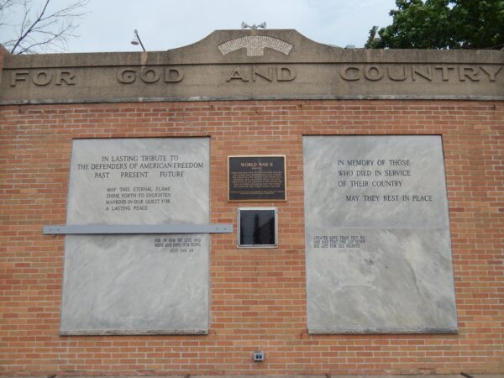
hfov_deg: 56.8
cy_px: 189
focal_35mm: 32
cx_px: 252
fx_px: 466
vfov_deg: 44.2
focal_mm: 5.7
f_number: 3.8
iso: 125
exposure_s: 1/800
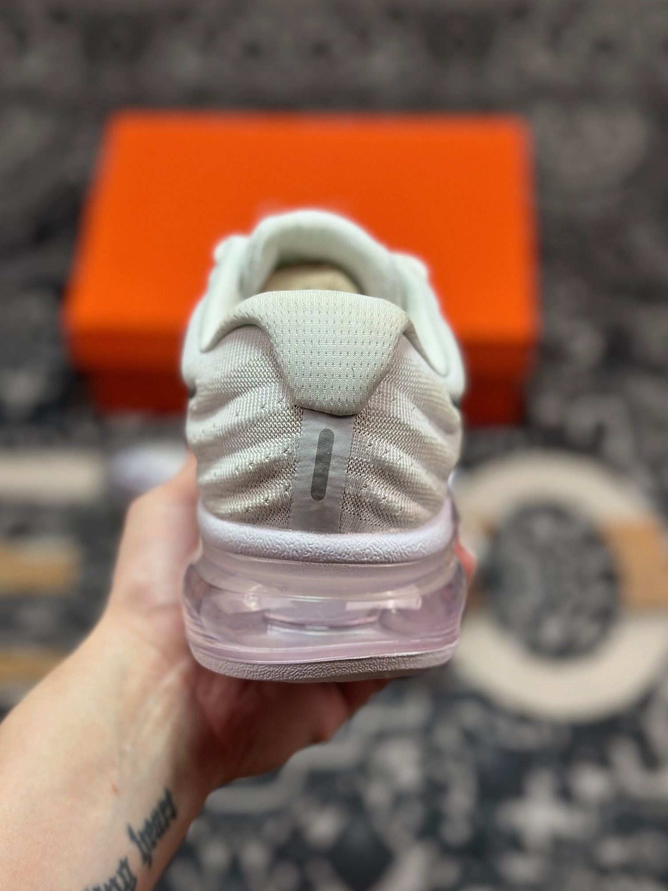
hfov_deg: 29.7
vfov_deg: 38.9
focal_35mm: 49
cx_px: 333
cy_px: 449
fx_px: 1260
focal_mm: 6.86
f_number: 1.78
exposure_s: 1/627
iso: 80
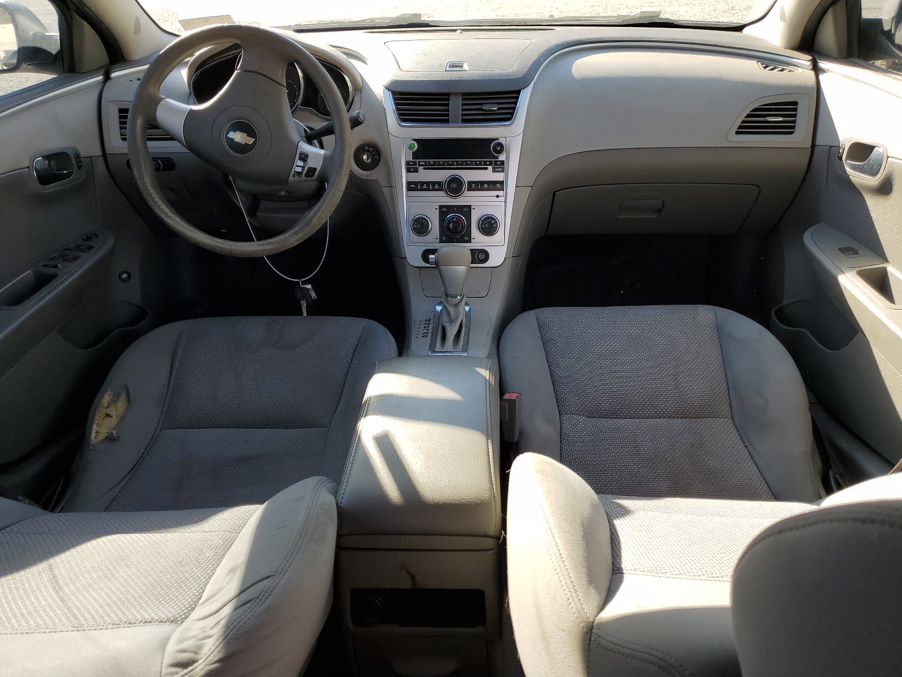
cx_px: 451
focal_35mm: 26
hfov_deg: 67.3
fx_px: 677
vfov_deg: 53.1
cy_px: 338
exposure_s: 1/435
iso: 50
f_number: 1.5
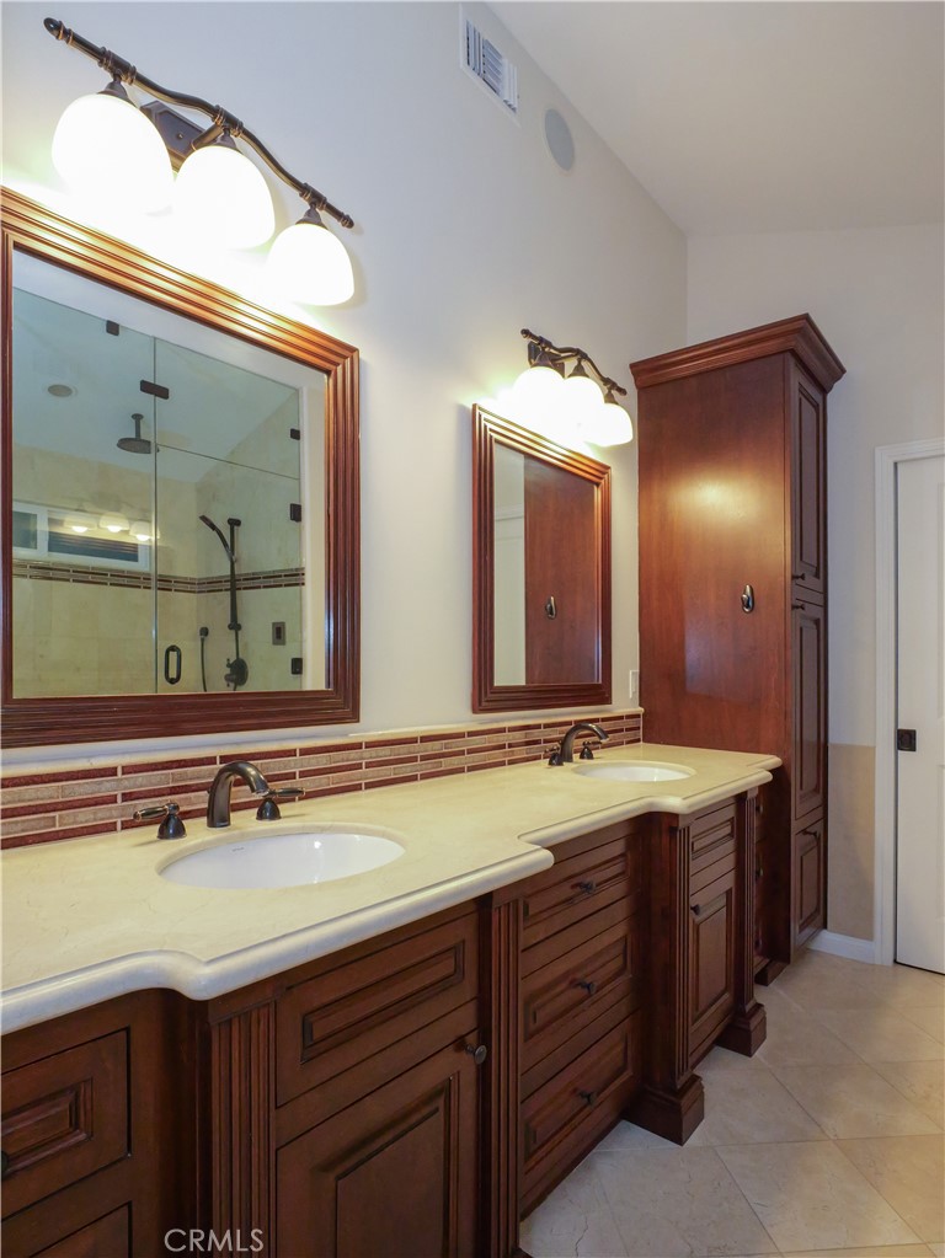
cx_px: 472
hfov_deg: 71.6
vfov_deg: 87.7
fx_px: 655
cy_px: 629
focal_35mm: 18
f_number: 7.1
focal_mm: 9
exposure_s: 1/200
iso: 3200
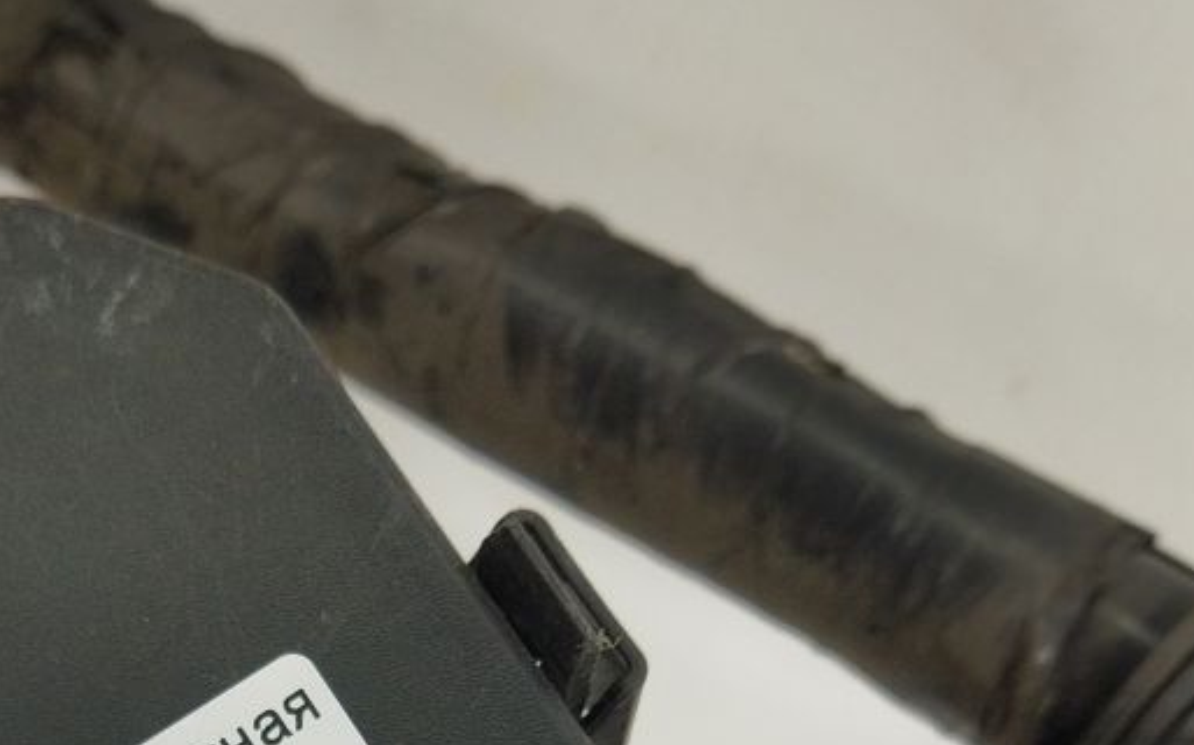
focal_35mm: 67
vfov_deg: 17.9
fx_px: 2179
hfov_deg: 29.9
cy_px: 1015
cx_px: 228
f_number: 1.79
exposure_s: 1/147
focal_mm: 4.71
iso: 99
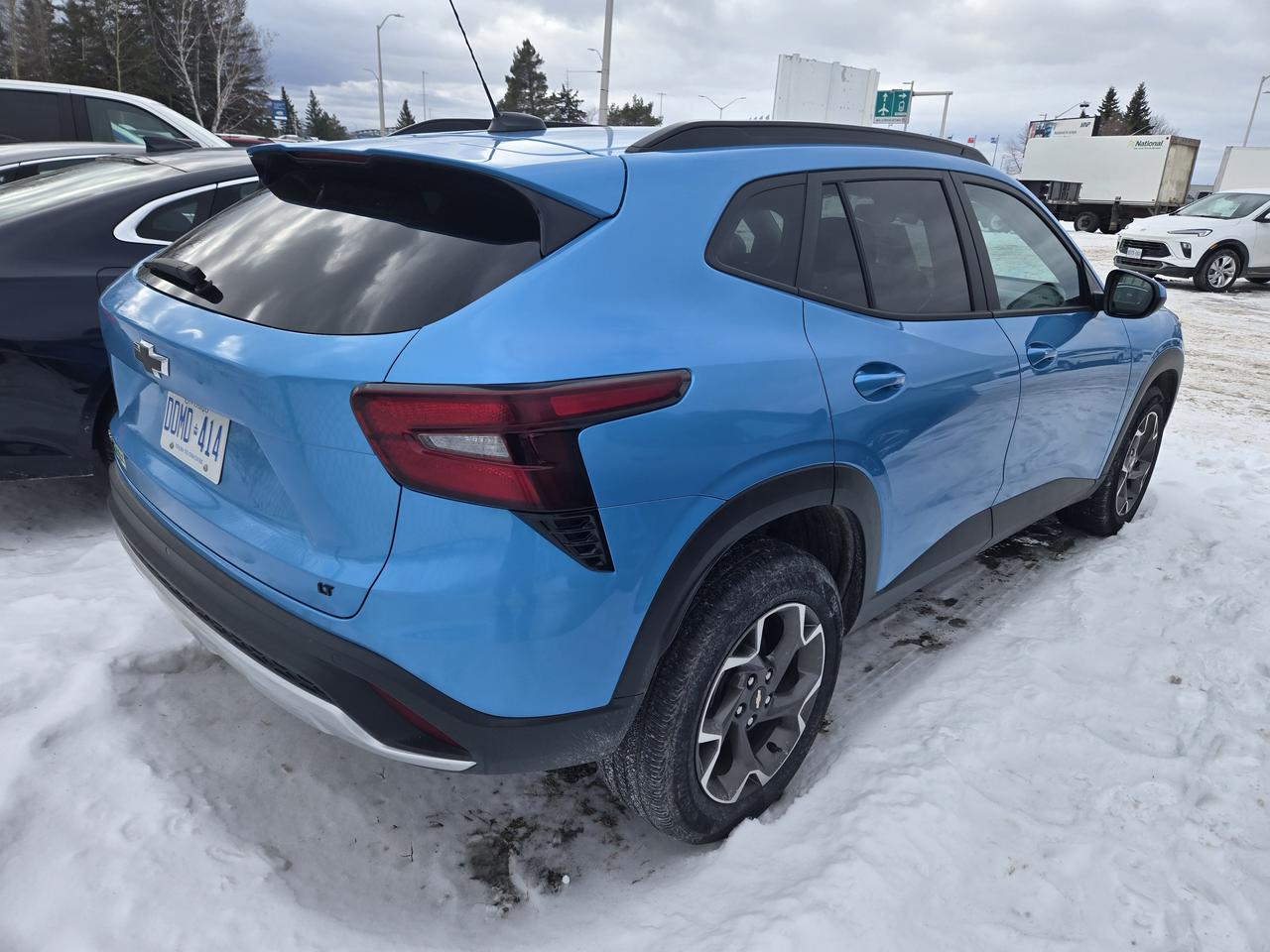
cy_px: 476
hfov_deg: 73.9
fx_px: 844
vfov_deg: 58.9
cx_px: 635
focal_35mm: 23
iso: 25
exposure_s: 1/1484
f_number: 1.8
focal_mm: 5.4
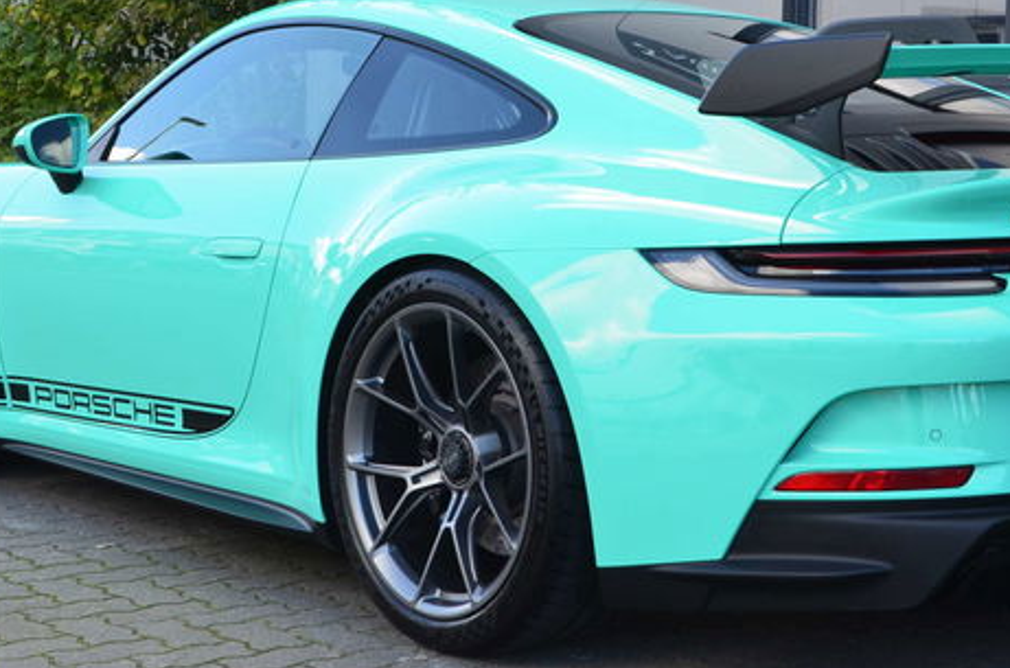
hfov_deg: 27.0
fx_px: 2099
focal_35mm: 75
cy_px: 267
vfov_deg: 18.1
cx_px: 602
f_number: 10
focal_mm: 30
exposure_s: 1/50
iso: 400
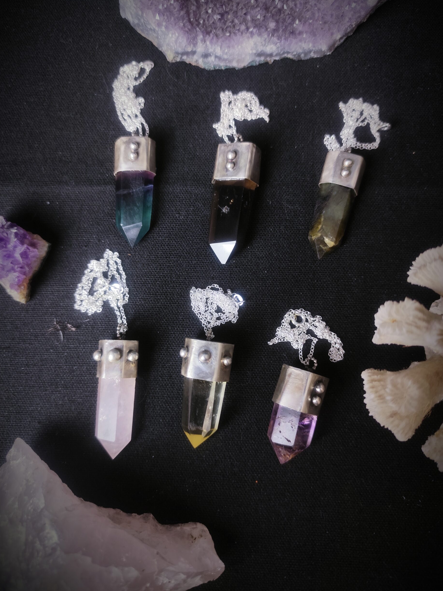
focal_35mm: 24
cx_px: 224
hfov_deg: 56.8
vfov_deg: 71.6
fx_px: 409
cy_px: 286
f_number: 1.65
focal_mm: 6.19
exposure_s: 1/50
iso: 400
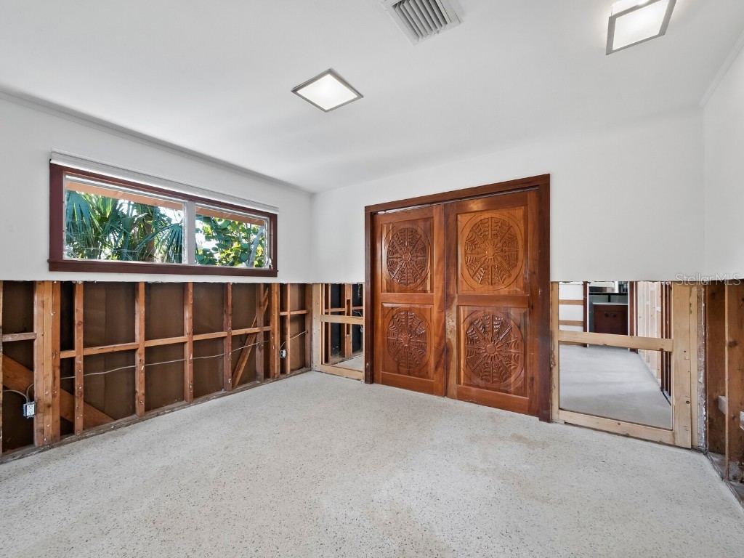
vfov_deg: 85.7
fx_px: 301
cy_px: 279
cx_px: 372
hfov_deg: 102.1
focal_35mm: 14
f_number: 11
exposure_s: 1/1.67
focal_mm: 7
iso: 400
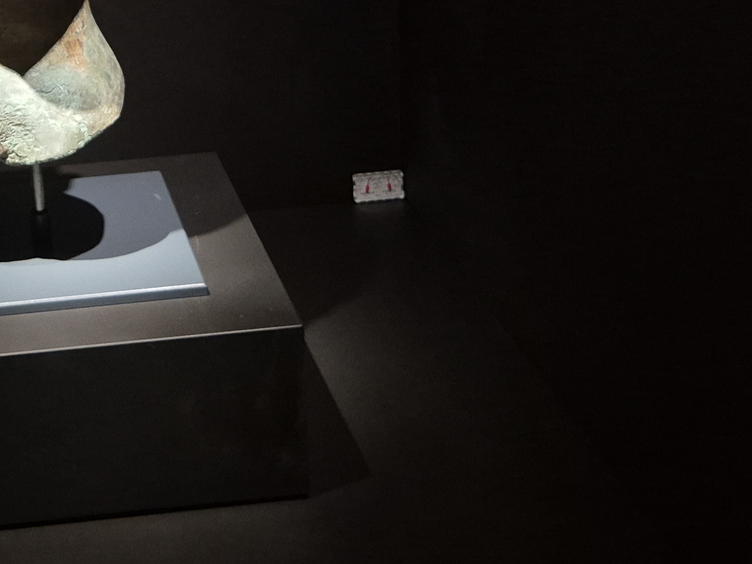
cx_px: 41
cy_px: -5
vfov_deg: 20.9
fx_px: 1477
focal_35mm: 68
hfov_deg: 27.3
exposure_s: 1/60
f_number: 1.8
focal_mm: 5.4
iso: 800
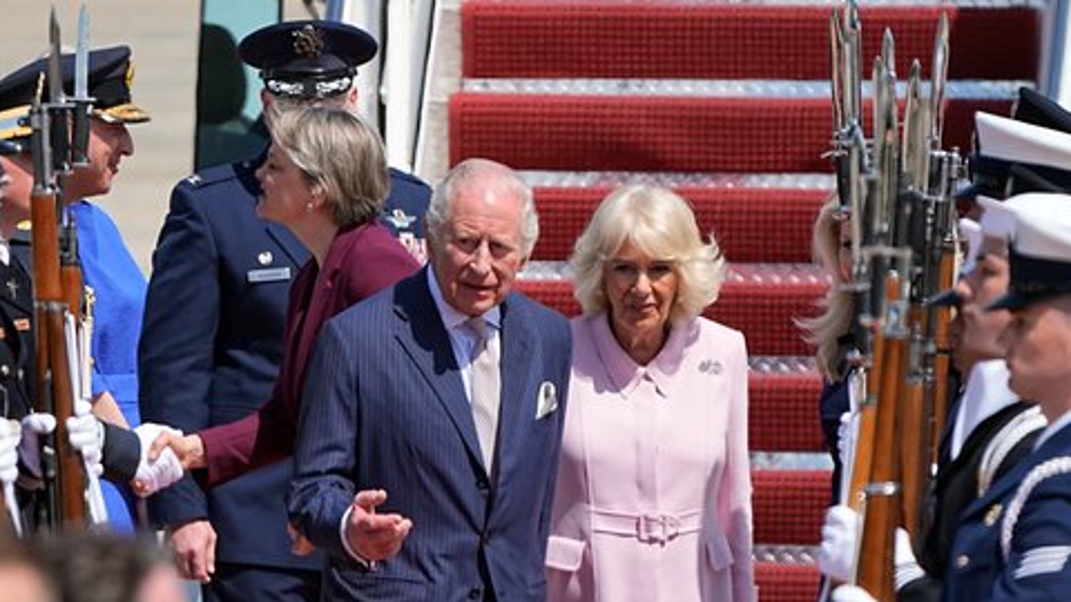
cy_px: 388
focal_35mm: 1574
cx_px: 361
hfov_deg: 1.4
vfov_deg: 0.8
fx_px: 44699
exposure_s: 1/640
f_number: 6.3
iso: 125
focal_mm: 594
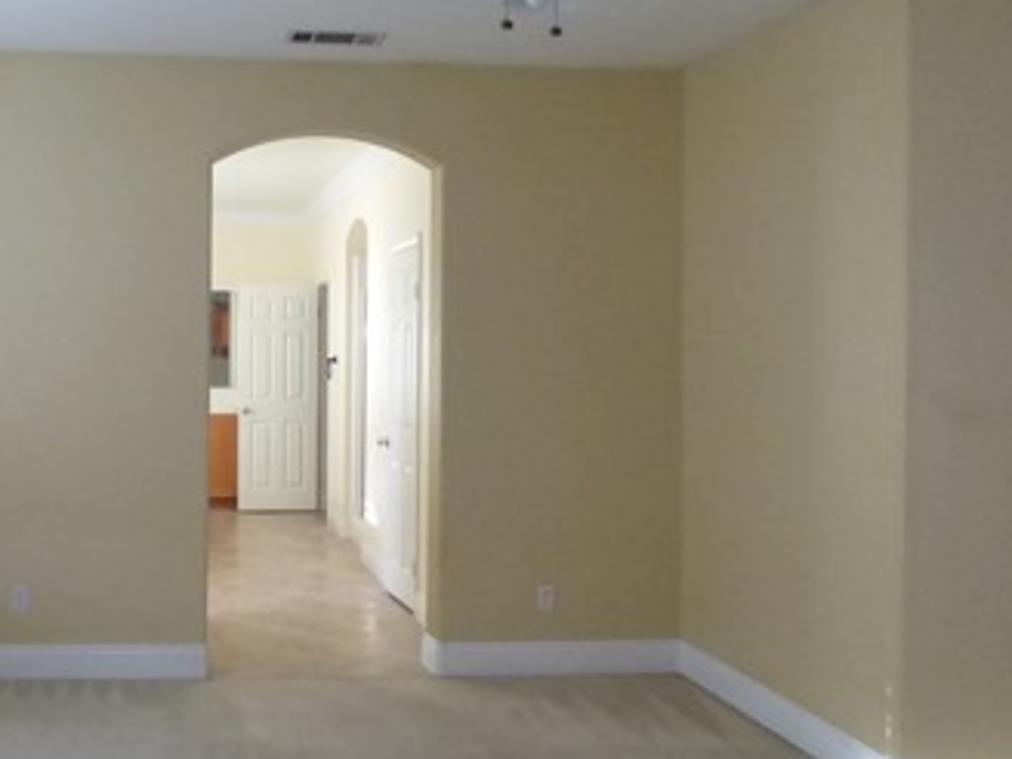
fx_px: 1140
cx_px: 241
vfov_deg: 36.8
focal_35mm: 39
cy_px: 342
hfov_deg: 46.0
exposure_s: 1/60
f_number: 2.8
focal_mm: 3.58
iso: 800
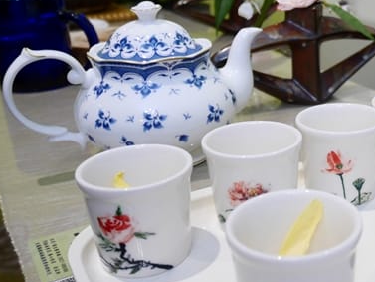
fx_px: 574
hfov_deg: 34.5
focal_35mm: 53
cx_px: 323
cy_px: 131
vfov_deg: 27.5
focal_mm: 15
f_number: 3.7
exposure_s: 1/60
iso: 800
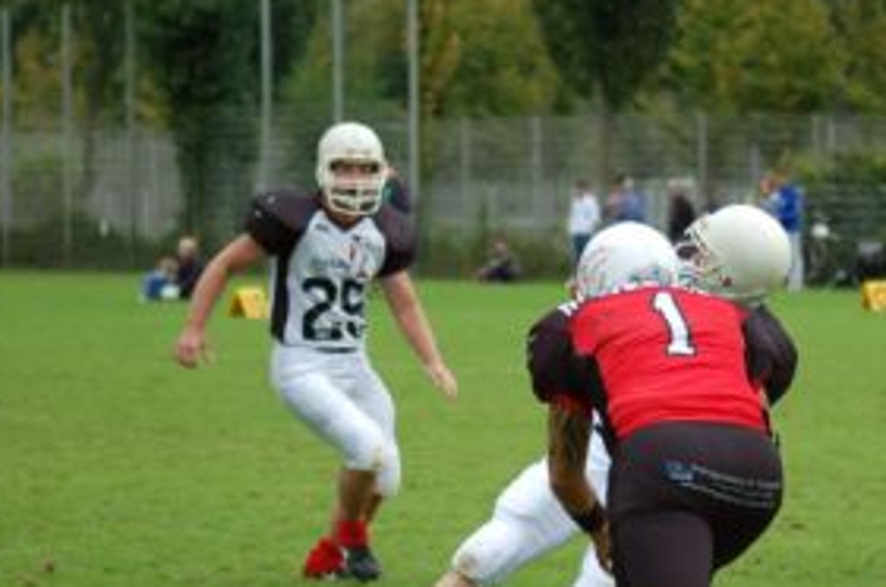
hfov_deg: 9.9
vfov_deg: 6.6
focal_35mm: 208
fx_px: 5108
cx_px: 667
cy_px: 439
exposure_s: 1/1000
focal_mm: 86
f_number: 4
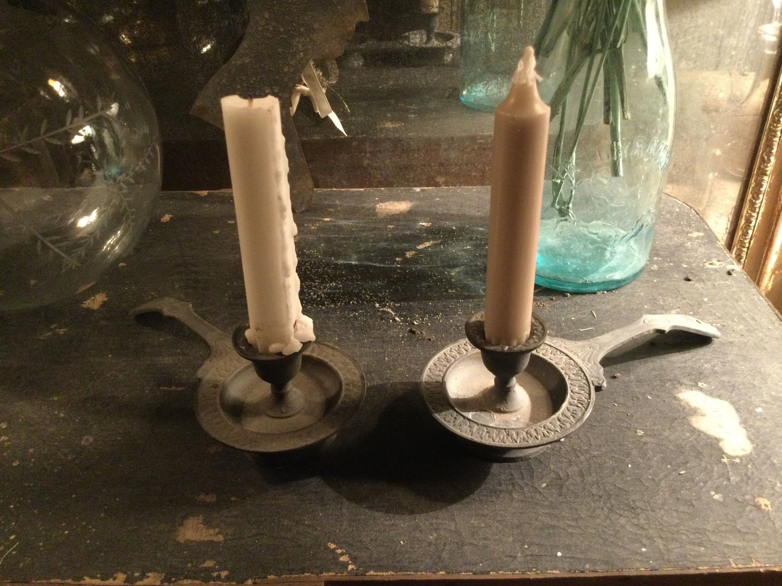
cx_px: 391
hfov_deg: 58.4
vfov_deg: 45.4
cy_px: 293
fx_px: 700
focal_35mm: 31
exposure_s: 1/17
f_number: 2.4
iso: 500
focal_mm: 3.3
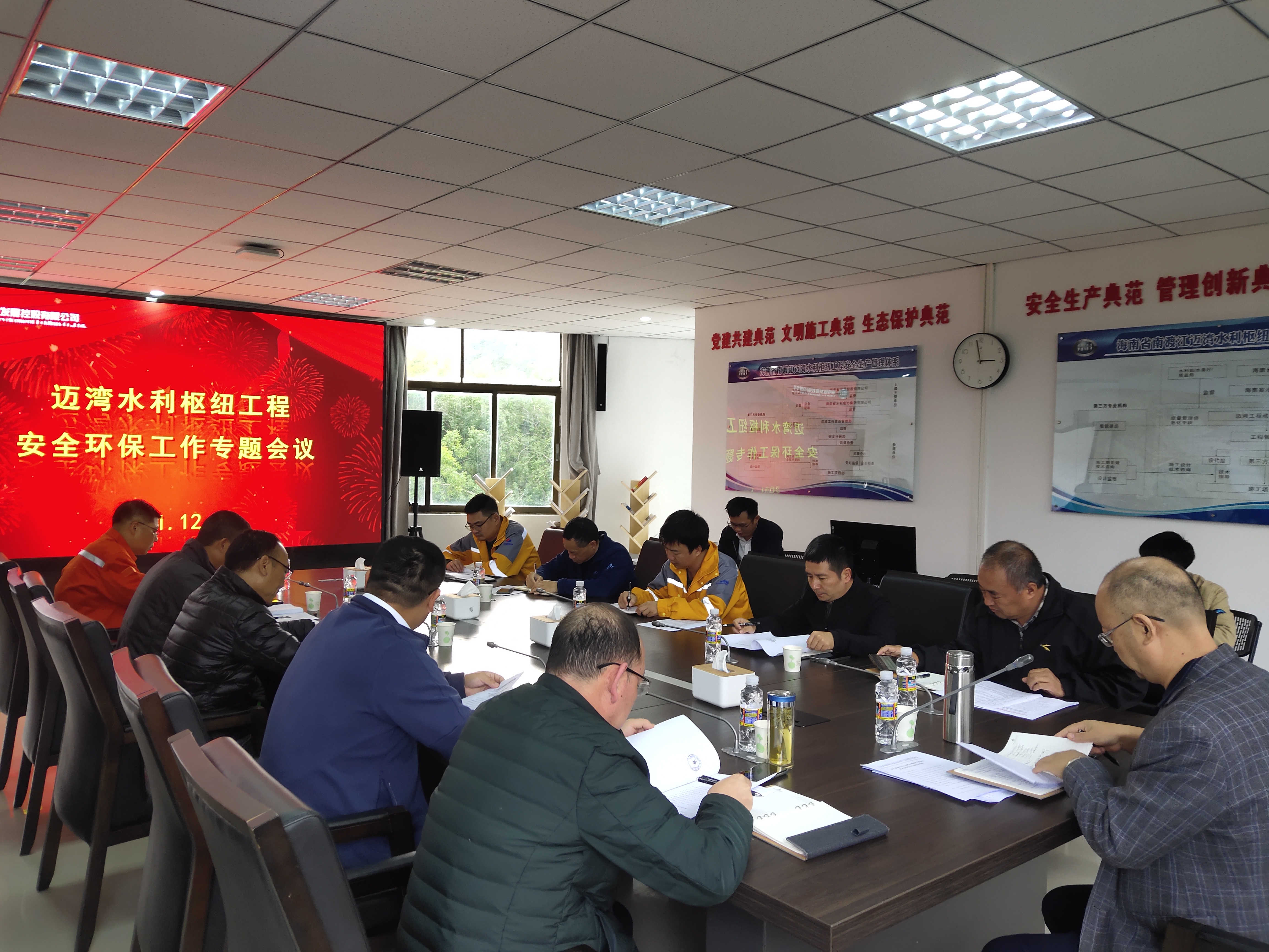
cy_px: 476
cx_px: 634
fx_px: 953
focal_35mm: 26
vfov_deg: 53.1
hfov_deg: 67.3
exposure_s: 1/50
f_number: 2
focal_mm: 3.87
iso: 180
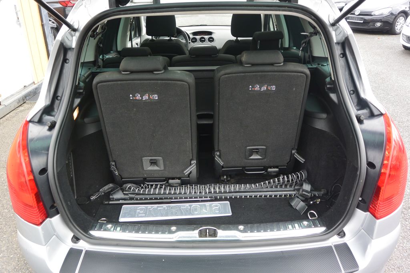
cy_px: 136
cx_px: 205
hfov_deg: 63.7
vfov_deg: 45.0
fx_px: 330
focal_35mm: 29
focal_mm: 11
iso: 160
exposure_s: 1/125
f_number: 3.5
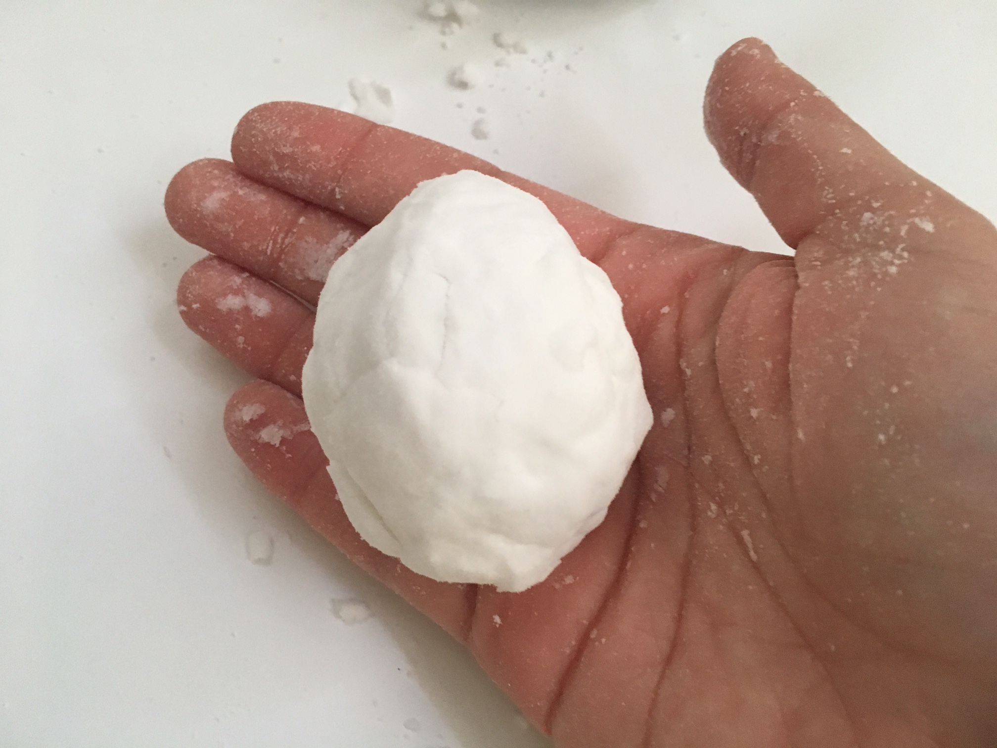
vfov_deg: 48.2
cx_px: 498
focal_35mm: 29
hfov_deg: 61.7
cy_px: 374
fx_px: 835
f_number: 2.2
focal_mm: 4.15
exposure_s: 1/30
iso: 160
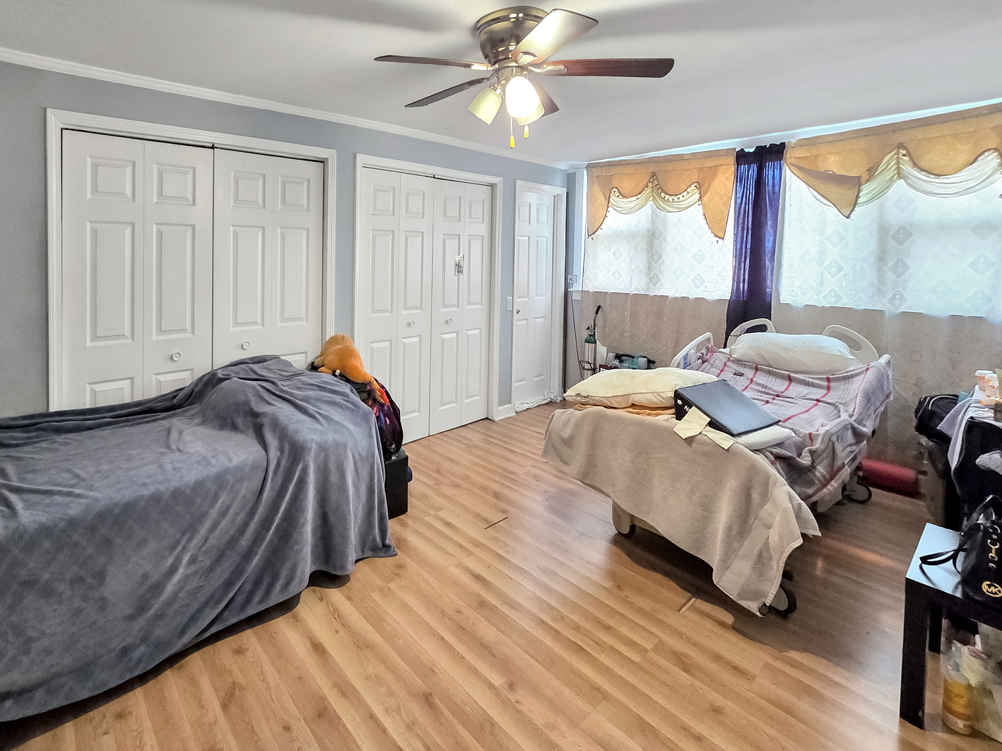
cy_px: 376
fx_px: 376
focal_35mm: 13
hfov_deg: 106.2
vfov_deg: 89.9
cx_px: 501
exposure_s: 1/60
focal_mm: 2.2
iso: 400
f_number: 2.2
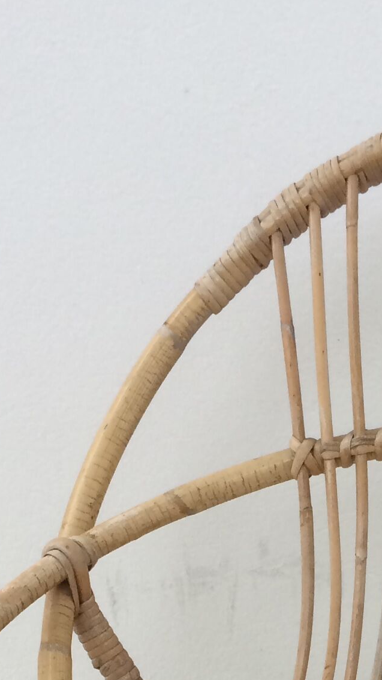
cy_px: 881
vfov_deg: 21.3
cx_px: 380
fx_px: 1639
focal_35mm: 91
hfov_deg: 13.1
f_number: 2.2
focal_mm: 4.15
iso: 32
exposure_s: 1/33
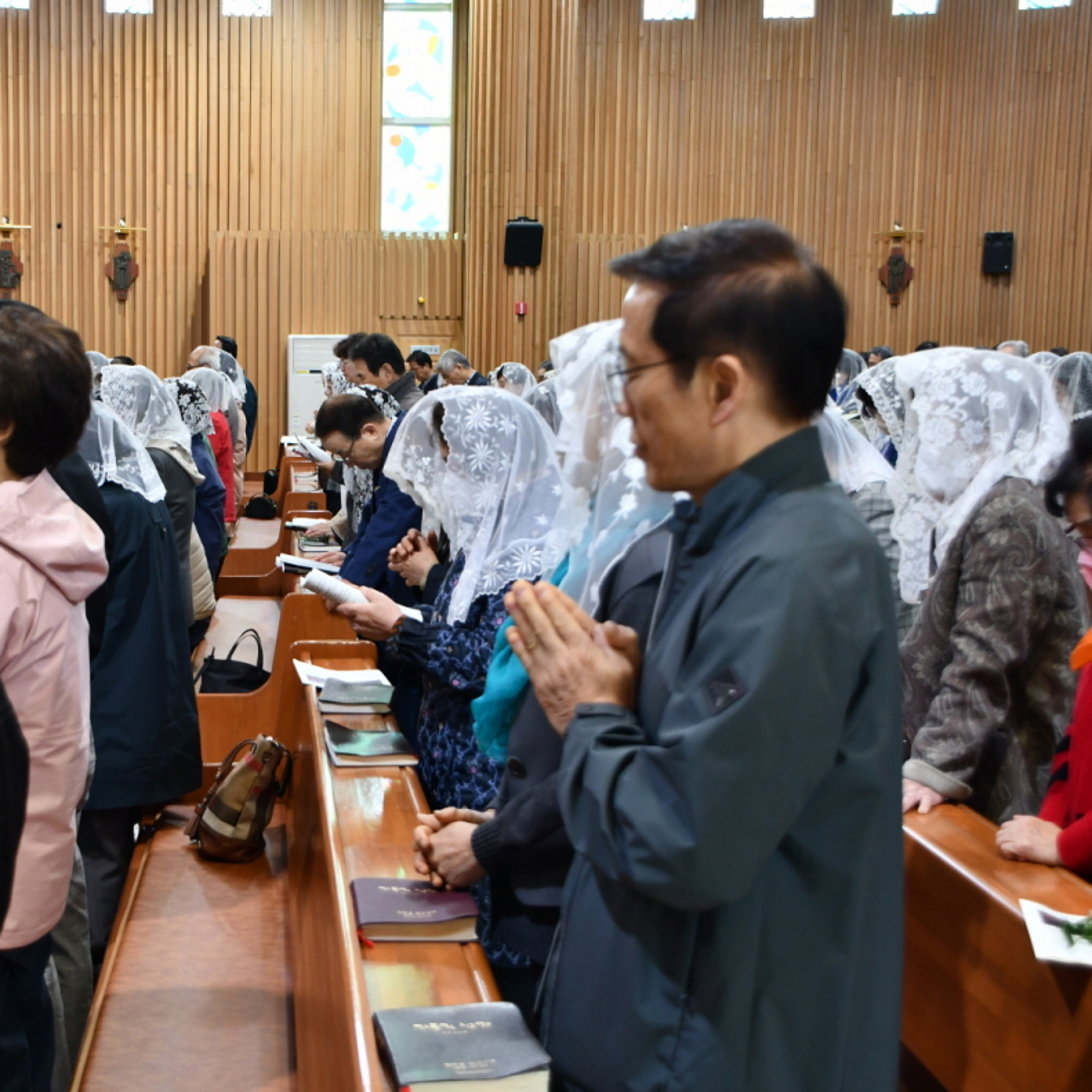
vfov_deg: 29.6
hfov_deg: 29.2
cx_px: 315
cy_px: 547
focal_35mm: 58
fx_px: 2070
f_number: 4
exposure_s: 1/50
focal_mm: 30
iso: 720
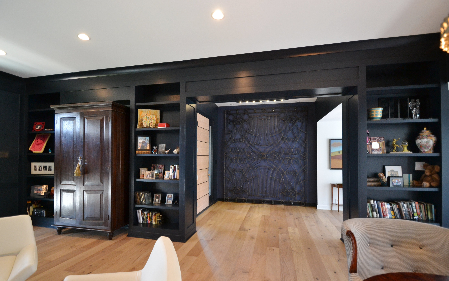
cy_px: 152
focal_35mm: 16
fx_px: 196
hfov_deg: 97.8
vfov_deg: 71.1
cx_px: 226
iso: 1100
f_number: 3.5
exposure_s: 1/60
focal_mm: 10
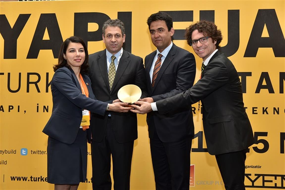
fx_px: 333
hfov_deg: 46.4
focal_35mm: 42
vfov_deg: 31.9
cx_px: 142
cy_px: 95
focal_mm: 42
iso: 500
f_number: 5.6
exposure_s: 1/160
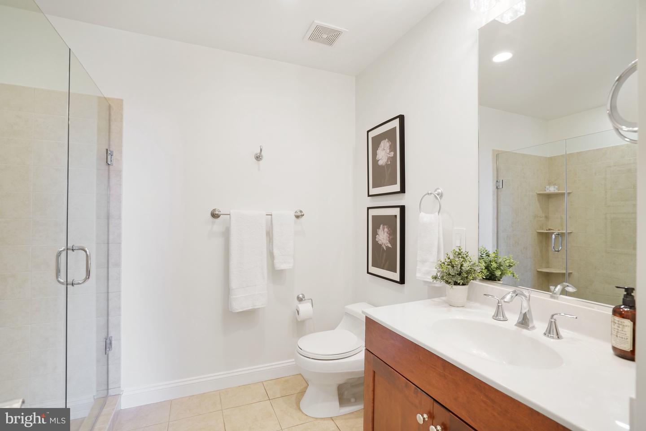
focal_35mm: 16
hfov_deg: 96.7
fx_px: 287
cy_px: 216
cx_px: 323
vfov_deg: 73.8
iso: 1250
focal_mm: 16
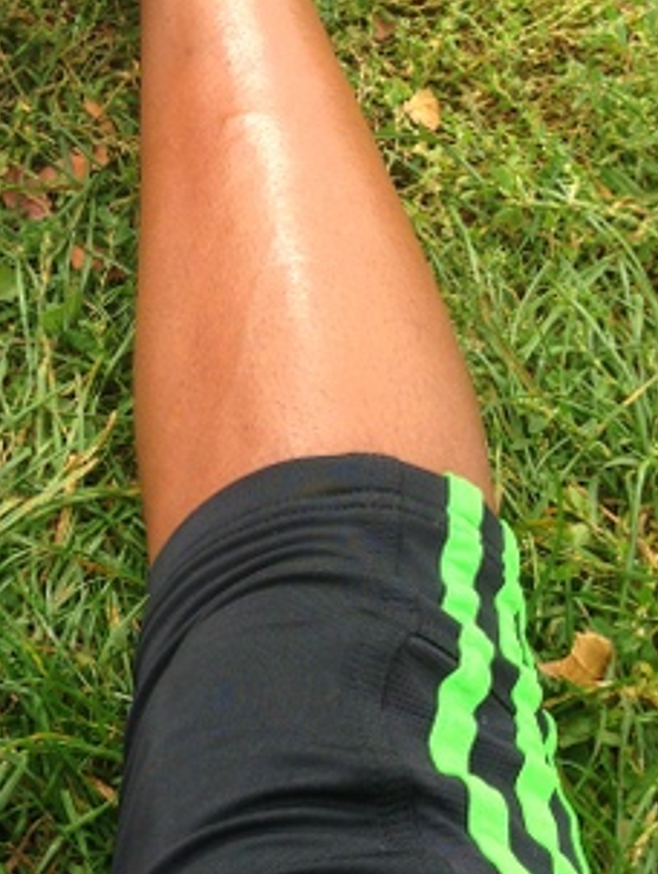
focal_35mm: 87
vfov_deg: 22.1
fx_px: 2200
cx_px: -43
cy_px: 144
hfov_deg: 16.6
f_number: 2.4
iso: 50
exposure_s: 1/364
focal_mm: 4.12
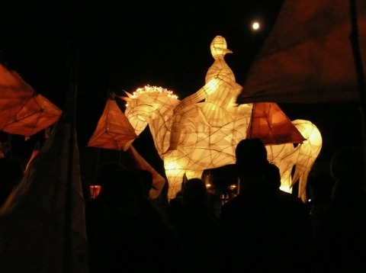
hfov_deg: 43.9
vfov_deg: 33.5
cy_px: 136
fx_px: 454
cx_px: 183
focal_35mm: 43
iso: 800
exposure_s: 1/15
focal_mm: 5.8
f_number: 3.7
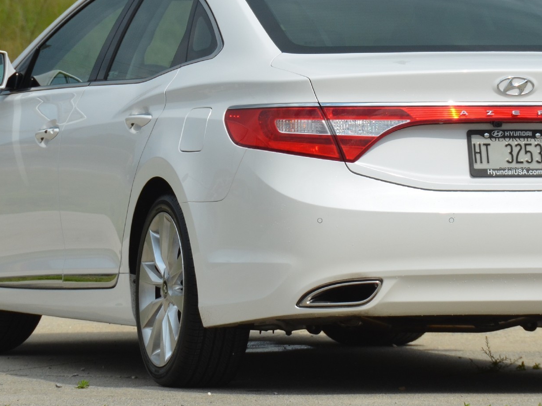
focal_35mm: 586
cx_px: 338
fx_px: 9175
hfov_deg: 3.4
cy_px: 151
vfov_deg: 2.5
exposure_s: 1/2000
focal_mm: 200
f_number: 8
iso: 400
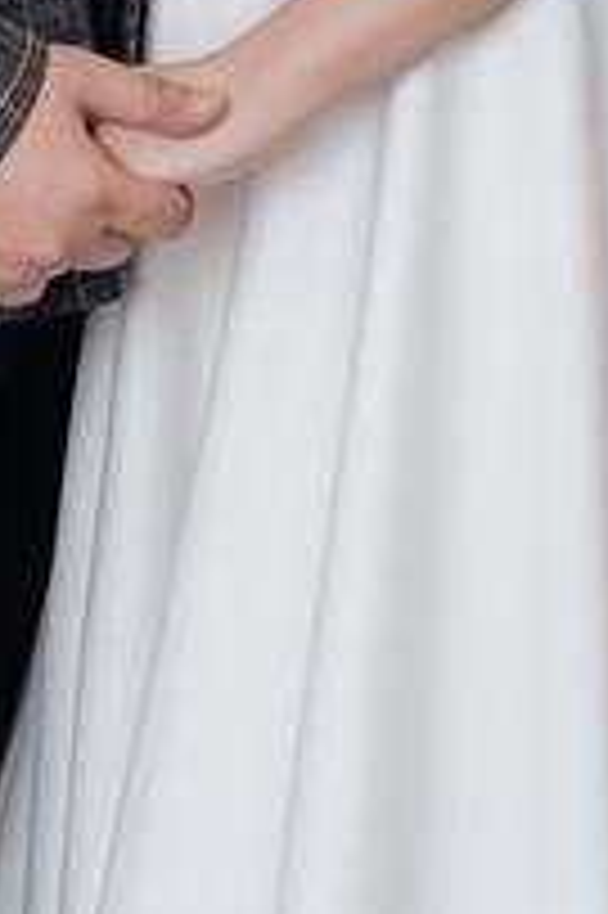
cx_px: 9
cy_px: -783
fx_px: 5072
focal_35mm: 200
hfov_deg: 6.8
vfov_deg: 9.7
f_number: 3.2
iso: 50
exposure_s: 1/100
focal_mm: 48.7
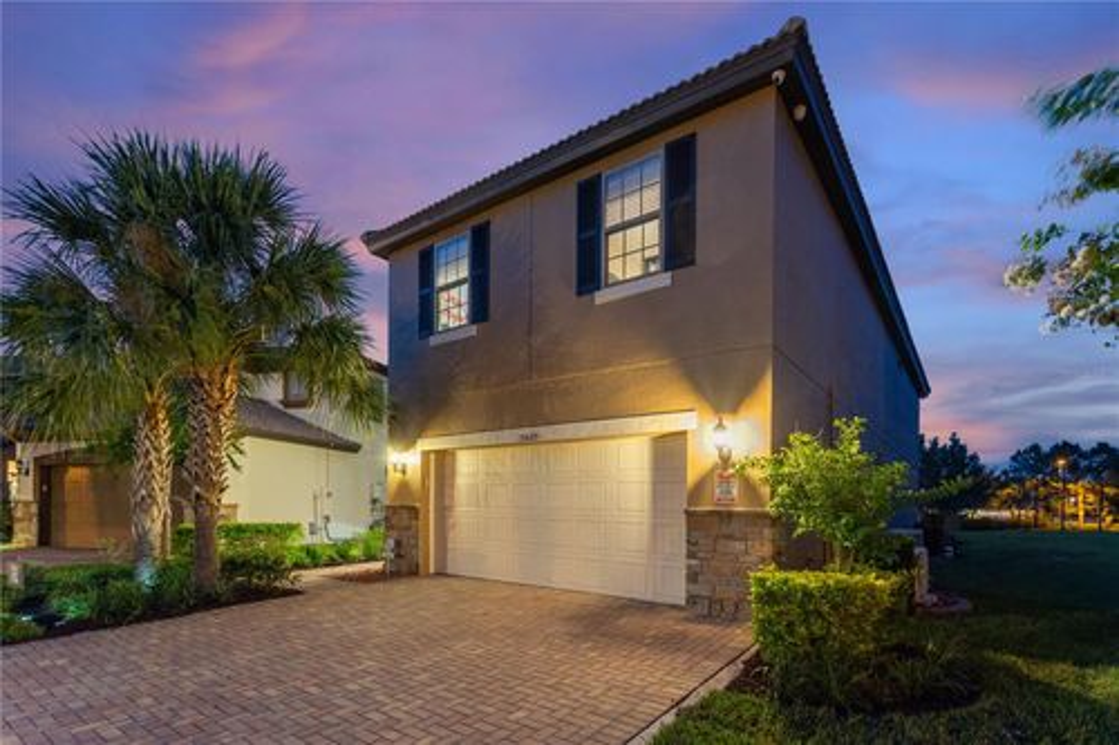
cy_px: 372
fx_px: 466
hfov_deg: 100.4
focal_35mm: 15
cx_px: 560
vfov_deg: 77.3
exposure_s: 1
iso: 800
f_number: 4.5
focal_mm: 10
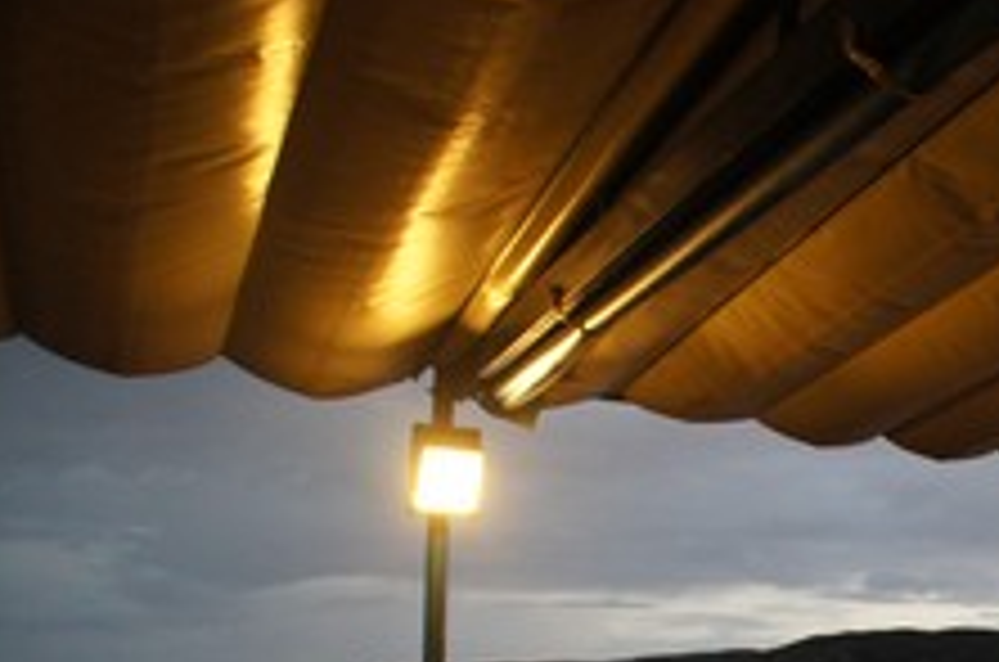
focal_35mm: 56
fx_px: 1551
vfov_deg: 23.0
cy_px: 673
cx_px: 1022
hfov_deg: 32.5
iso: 1600
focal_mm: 18
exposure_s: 1/30
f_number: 3.5
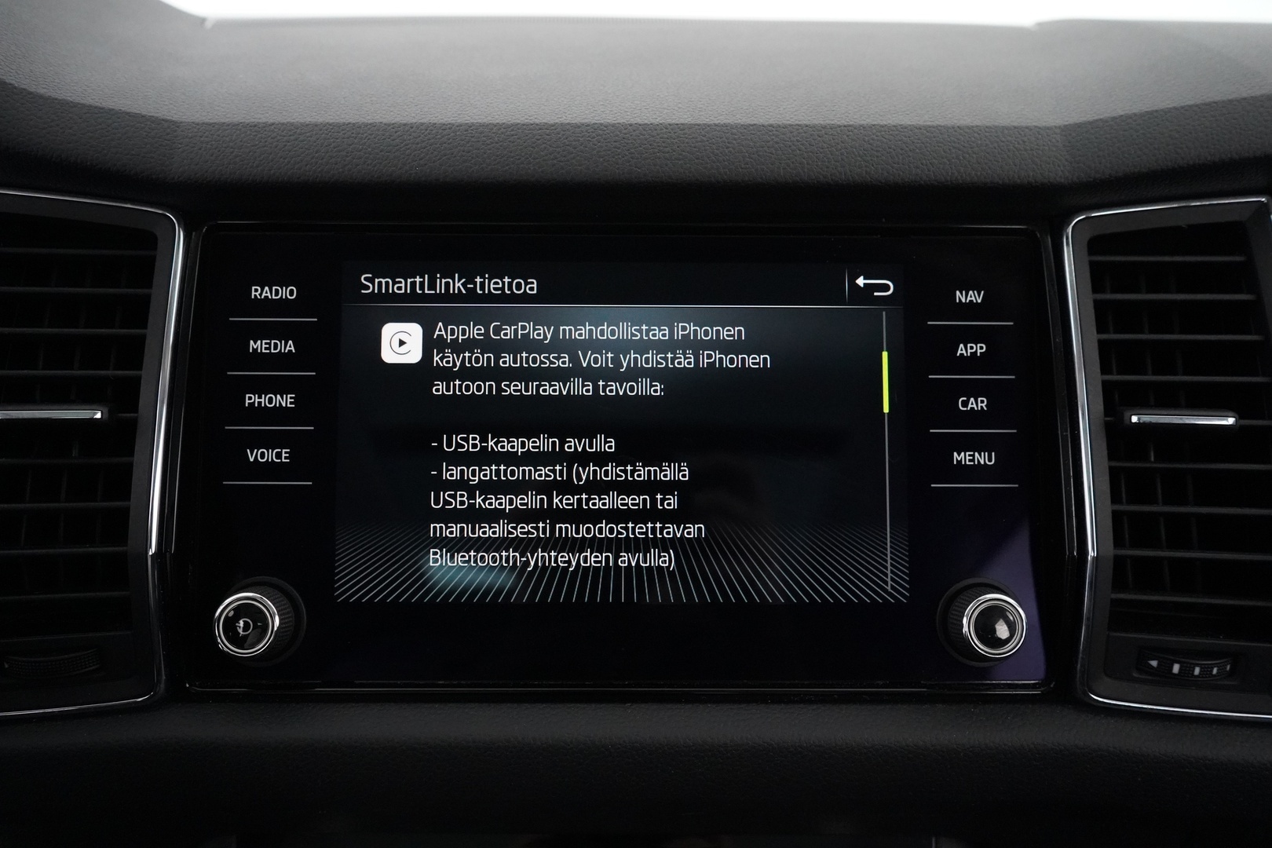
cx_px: 636
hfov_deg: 65.5
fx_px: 989
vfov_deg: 46.4
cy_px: 424
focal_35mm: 28
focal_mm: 28
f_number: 5
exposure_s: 1/80
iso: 12800
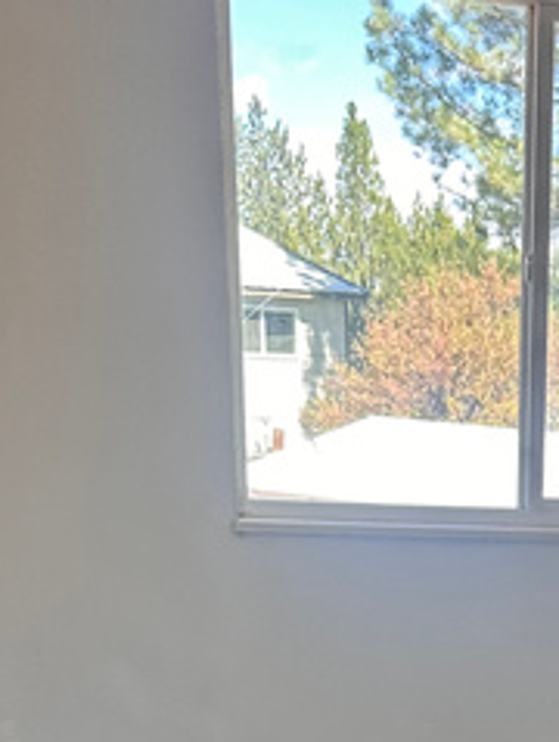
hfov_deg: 18.5
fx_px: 1654
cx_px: 612
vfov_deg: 22.1
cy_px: 1021
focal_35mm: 77
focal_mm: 6.86
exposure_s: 1/246
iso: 80
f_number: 1.78
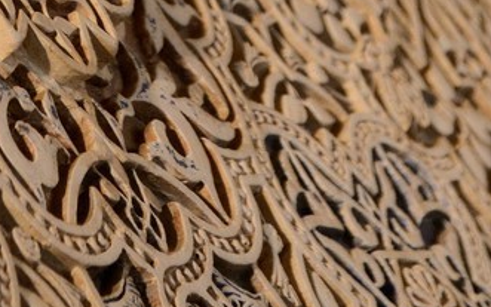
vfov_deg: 3.7
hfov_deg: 6.1
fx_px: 4617
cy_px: -504
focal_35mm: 345
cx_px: 143
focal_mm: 70
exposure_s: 1/100
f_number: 4
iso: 1600
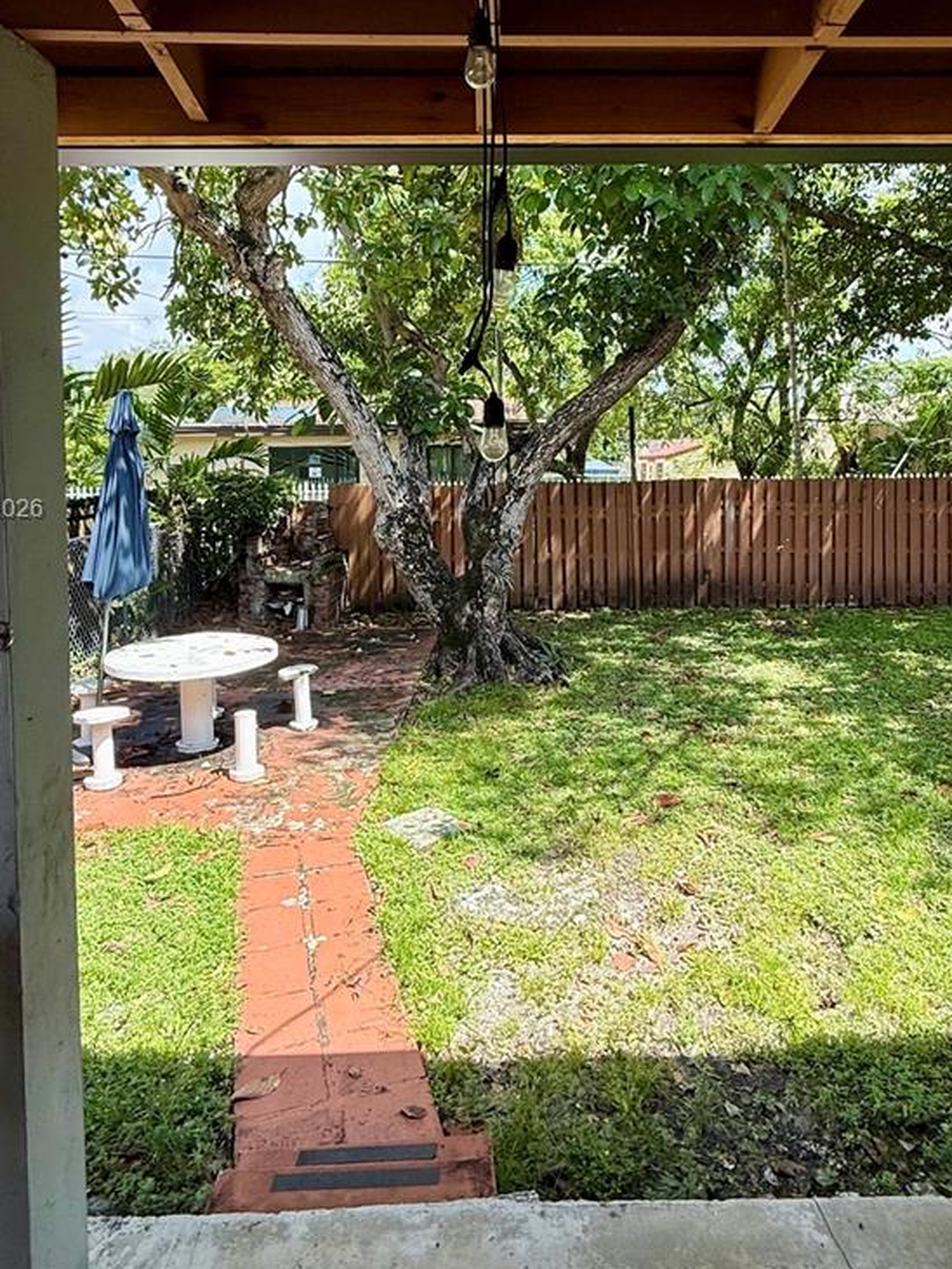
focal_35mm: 23
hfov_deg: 58.9
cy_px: 511
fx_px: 843
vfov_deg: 73.2
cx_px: 504
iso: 50
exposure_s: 1/510
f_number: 2.2
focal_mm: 2.22
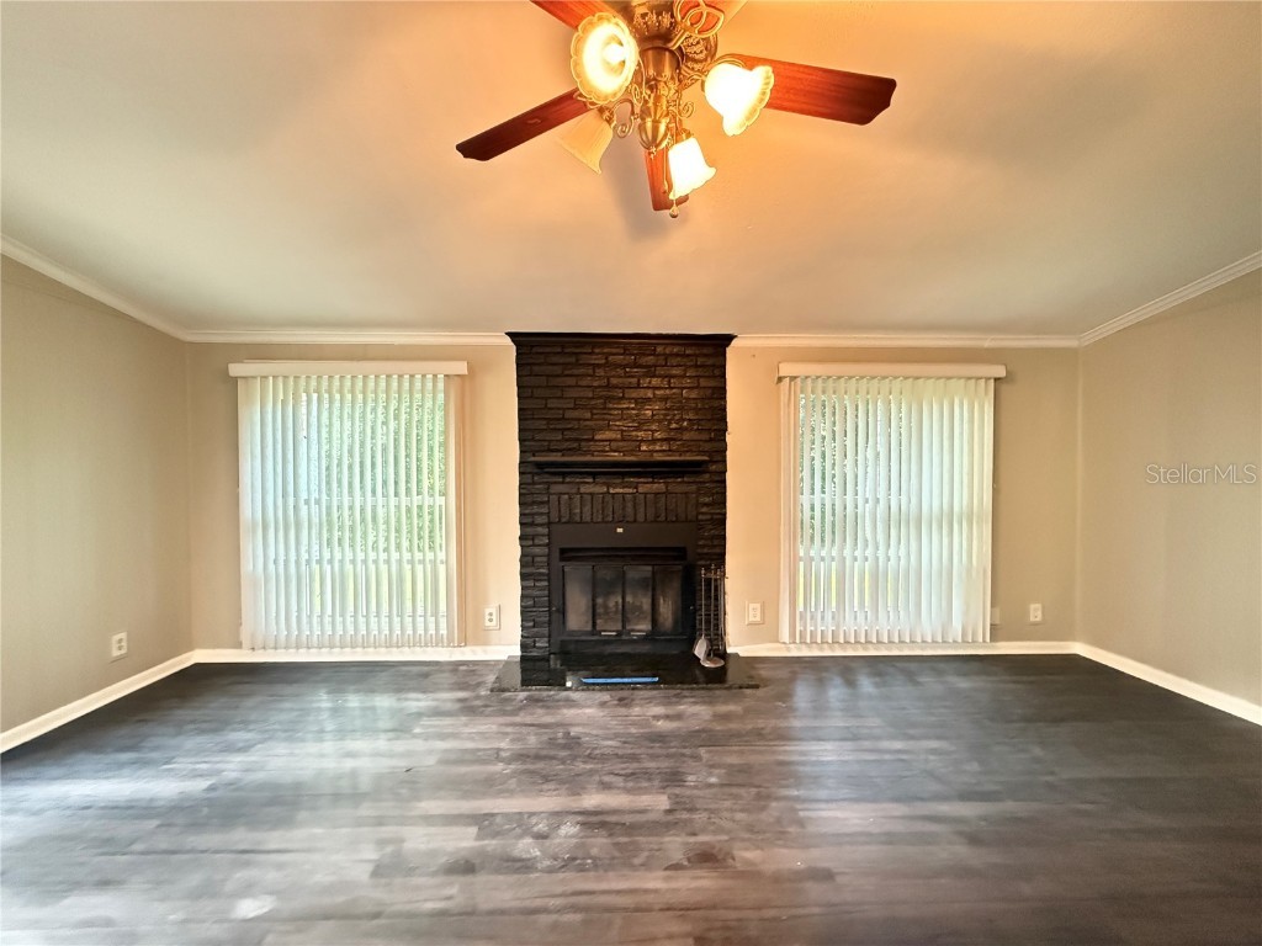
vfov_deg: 85.7
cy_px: 473
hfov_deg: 102.1
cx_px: 631
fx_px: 510
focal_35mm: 14
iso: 1600
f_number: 2.2
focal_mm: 2.22
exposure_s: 1/40
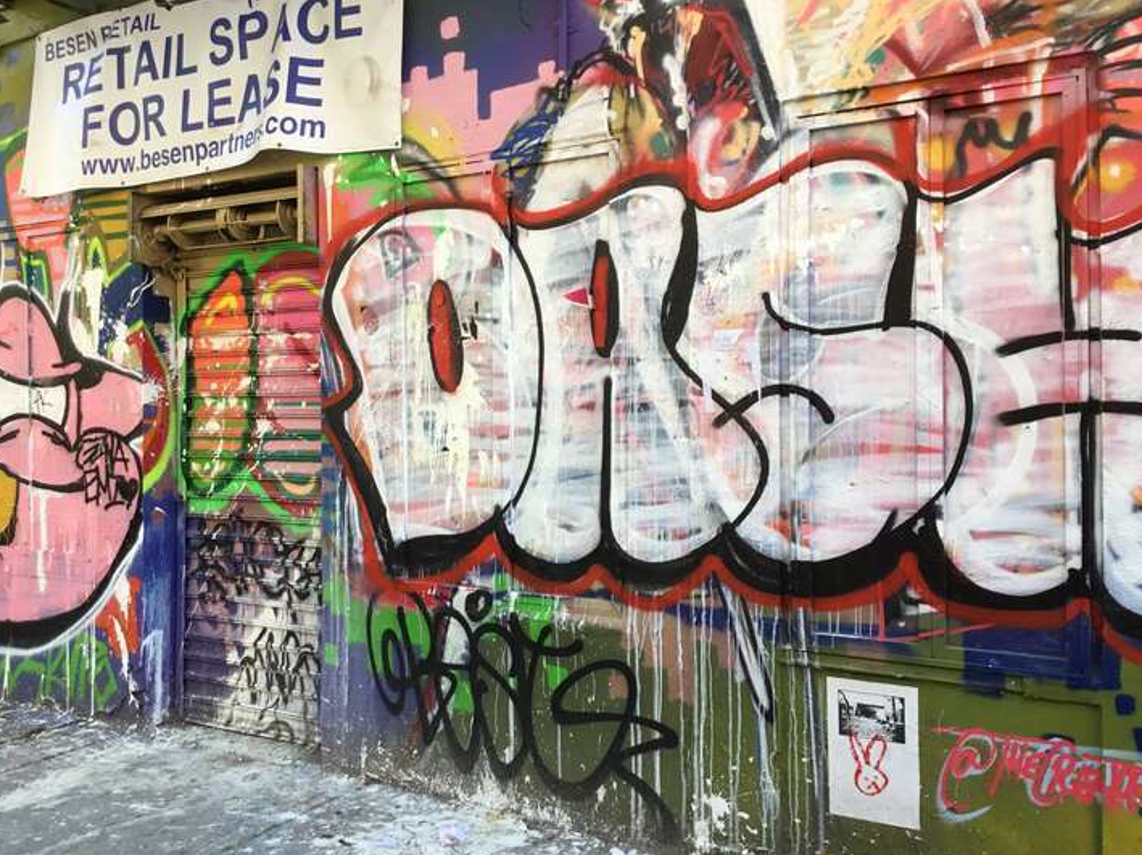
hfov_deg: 52.5
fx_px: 1154
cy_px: 404
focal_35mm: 35
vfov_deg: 40.7
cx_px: 506
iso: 25
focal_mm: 3.3
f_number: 2.4
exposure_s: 1/60
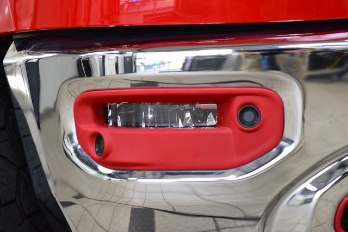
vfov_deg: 13.0
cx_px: 174
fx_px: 1015
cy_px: 116
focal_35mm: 105
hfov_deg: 19.5
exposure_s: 1/125
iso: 1600
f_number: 4
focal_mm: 70
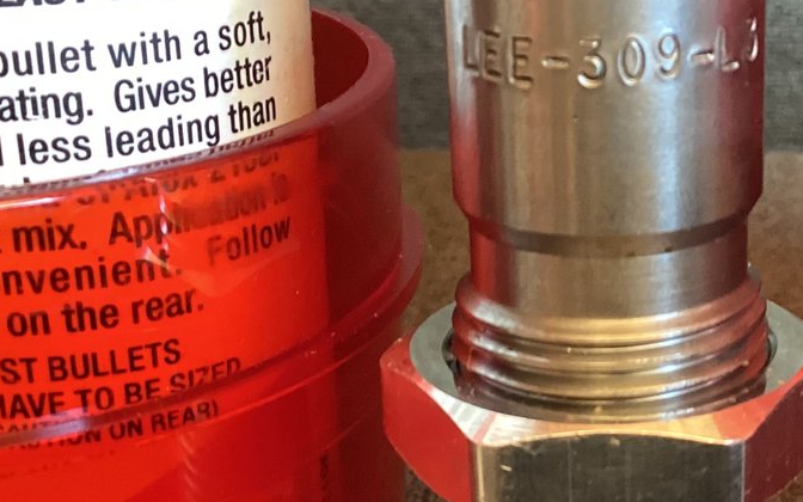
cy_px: 327
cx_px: 584
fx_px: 1619
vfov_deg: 17.6
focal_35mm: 74
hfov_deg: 27.5
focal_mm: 3.3
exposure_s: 1/50
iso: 400
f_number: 2.4
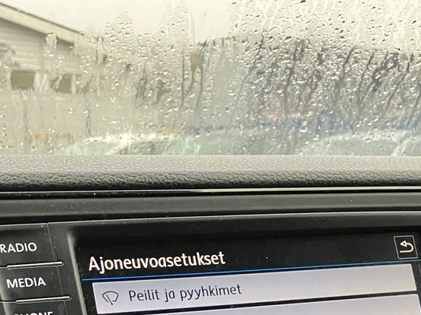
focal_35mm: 73
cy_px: 401
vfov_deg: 18.8
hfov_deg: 26.7
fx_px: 888
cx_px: 182
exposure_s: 1/42
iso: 250
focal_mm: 3.99
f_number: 1.8
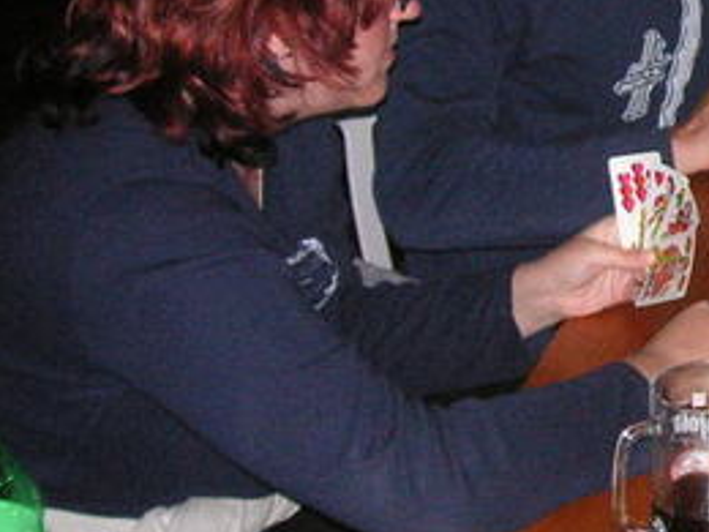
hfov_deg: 15.9
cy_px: 49
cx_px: 1039
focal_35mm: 114
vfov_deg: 12.9
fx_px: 2335
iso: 160
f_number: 2.8
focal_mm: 6.1
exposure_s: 1/45
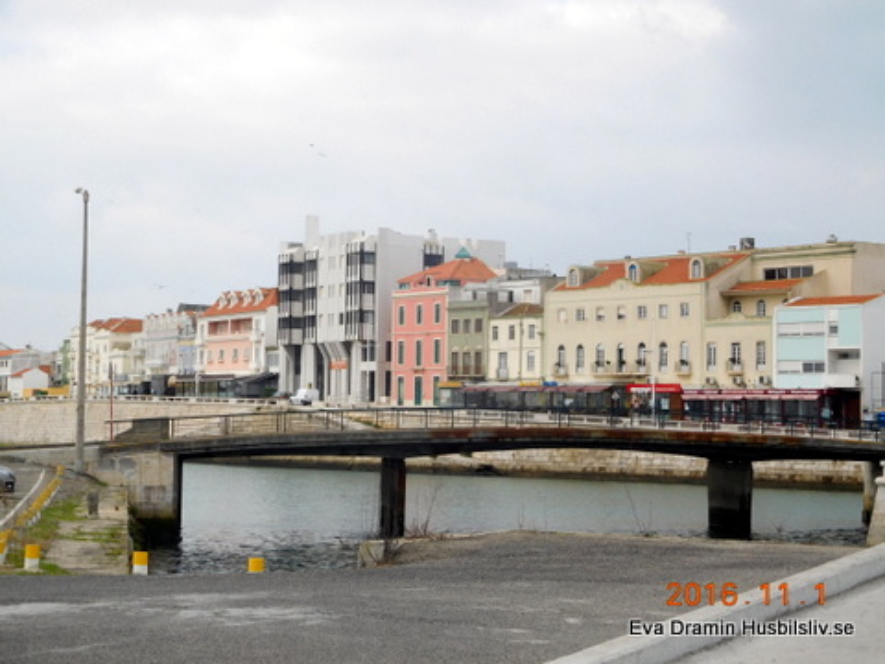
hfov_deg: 24.4
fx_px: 2045
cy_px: 332
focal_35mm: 80
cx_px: 442
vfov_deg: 18.4
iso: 125
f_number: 4.6
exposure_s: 1/320
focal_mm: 14.3
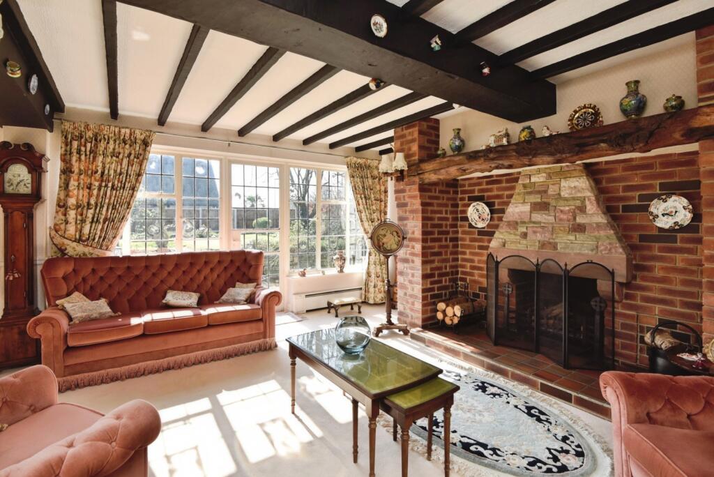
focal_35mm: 16
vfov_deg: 73.8
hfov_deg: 96.7
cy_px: 238
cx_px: 357
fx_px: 317
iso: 400
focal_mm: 16
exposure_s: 1/200
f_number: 7.1
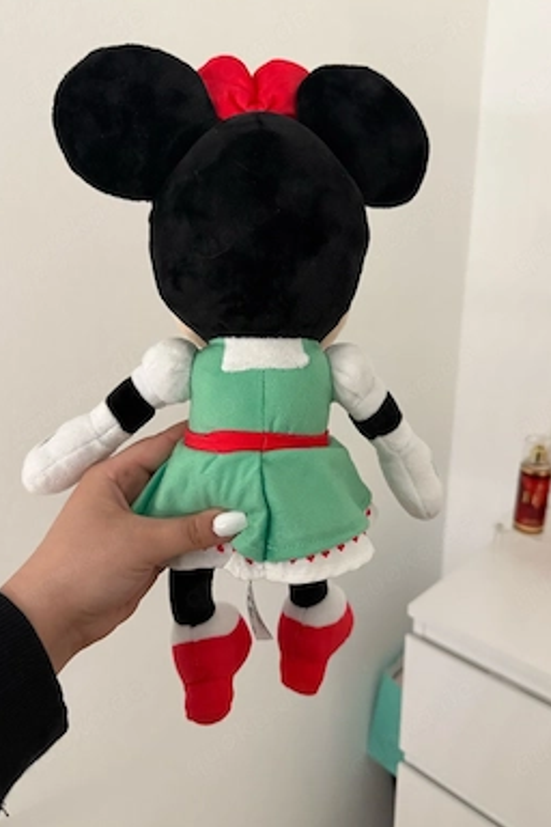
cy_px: 416
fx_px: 597
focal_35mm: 26
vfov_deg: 69.4
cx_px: 293
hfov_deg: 49.5
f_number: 1.78
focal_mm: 6.76
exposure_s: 1/60
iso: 500
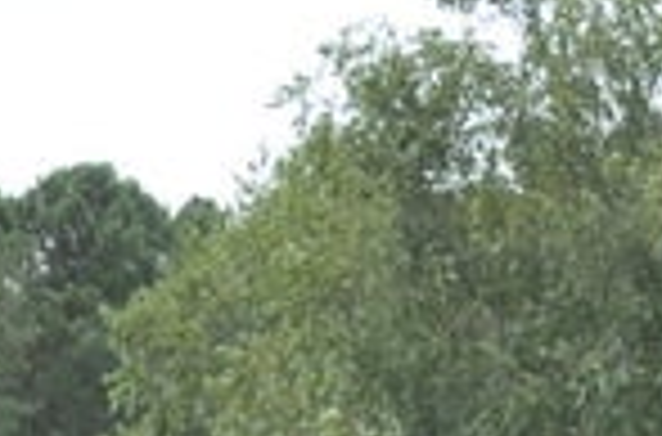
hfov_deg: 11.6
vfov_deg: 7.1
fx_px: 3263
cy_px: 1164
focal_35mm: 178
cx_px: 446
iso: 160
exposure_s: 1/250
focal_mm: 18
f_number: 8
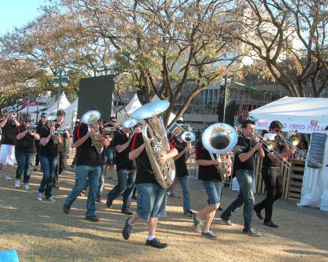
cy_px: 130
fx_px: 388
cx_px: 157
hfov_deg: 45.8
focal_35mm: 40
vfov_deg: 37.3
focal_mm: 7.8
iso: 50
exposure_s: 1/122
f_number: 4.8
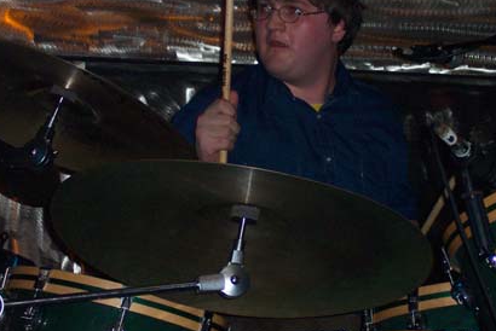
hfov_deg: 13.7
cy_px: 128
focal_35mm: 150
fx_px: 2068
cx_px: 312
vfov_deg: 9.2
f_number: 4.8
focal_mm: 24
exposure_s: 1/90
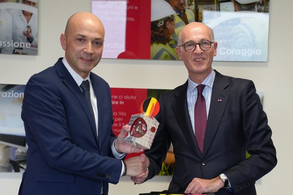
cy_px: 98
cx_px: 146
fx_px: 545
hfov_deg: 30.1
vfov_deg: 20.3
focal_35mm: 67
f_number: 4
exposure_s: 1/160
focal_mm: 67
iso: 2000
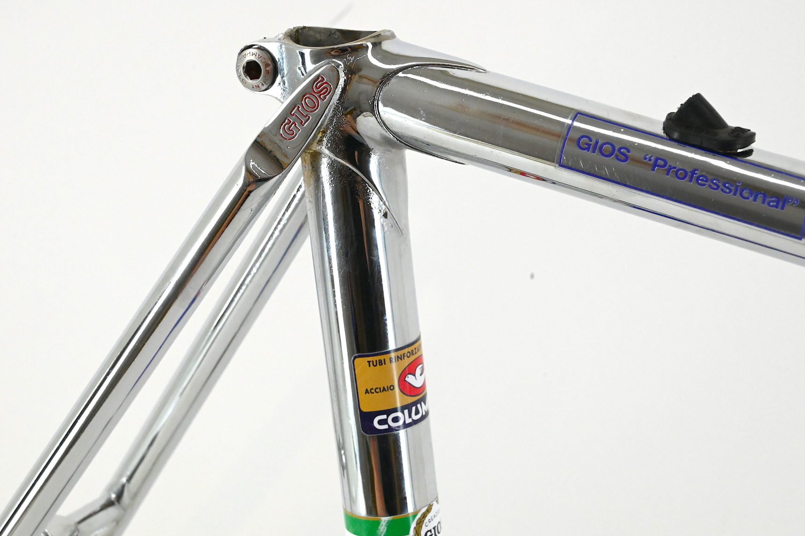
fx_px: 1744
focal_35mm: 78
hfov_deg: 26.0
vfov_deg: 17.5
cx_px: 412
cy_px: 294
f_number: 16
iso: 8000
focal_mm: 70
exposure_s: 1/400
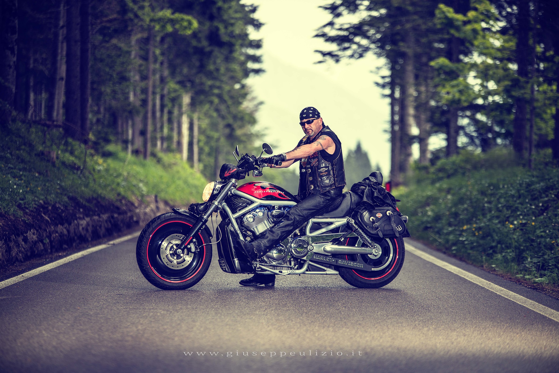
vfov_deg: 9.2
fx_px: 2329
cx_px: 280
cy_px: 186
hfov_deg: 13.7
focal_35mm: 150
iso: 100
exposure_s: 1/160
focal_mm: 150
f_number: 2.8
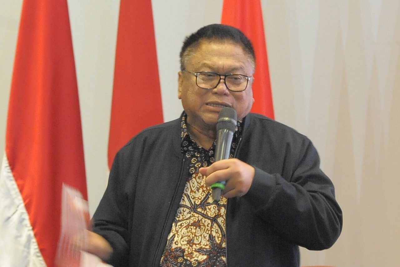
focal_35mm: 200
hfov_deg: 10.3
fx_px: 2224
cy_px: 134
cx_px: 200
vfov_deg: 6.9
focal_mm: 200
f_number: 6.3
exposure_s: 1/60
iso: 6400
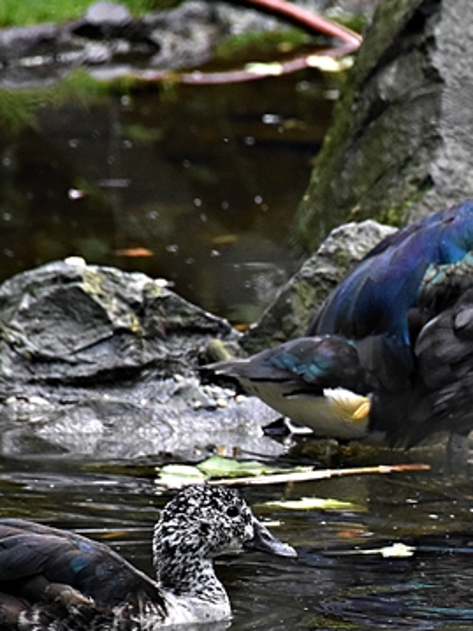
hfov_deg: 2.6
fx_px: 10500
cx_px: 629
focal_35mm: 576
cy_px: 488
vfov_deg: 3.4
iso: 1800
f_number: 5.6
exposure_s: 1/500
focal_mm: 140
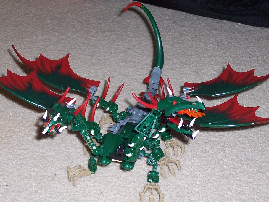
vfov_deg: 18.4
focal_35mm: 80
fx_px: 622
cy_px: 111
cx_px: 130
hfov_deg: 24.4
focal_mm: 10.8
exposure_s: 1/90
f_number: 4
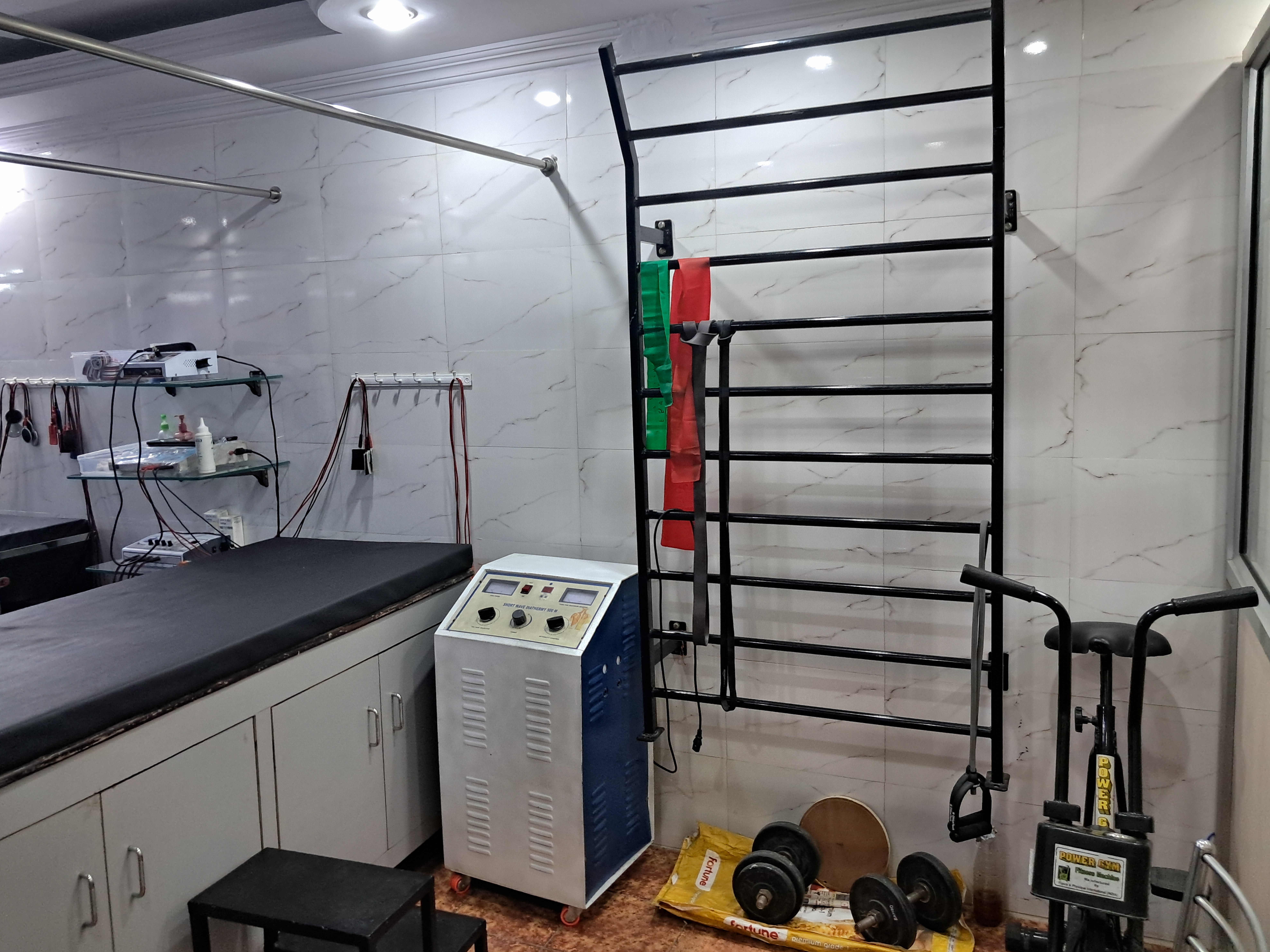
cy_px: 470
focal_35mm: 28
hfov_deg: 63.4
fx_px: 1027
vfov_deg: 49.7
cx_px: 622
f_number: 1.8
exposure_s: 1/50
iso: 400
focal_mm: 4
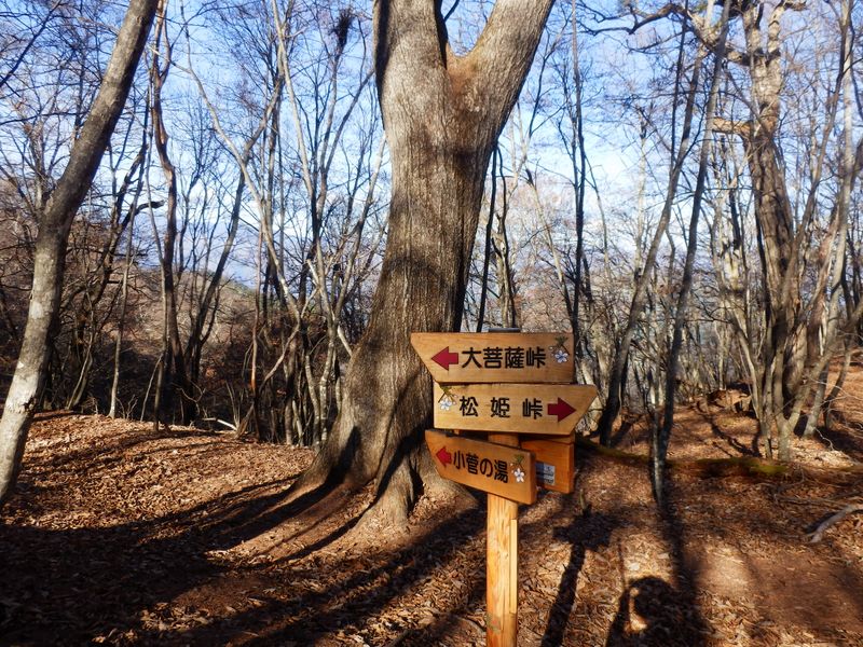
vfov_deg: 56.8
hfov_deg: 71.6
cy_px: 324
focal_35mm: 24
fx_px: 598
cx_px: 432
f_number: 3
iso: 80
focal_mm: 4.2
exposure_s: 1/320
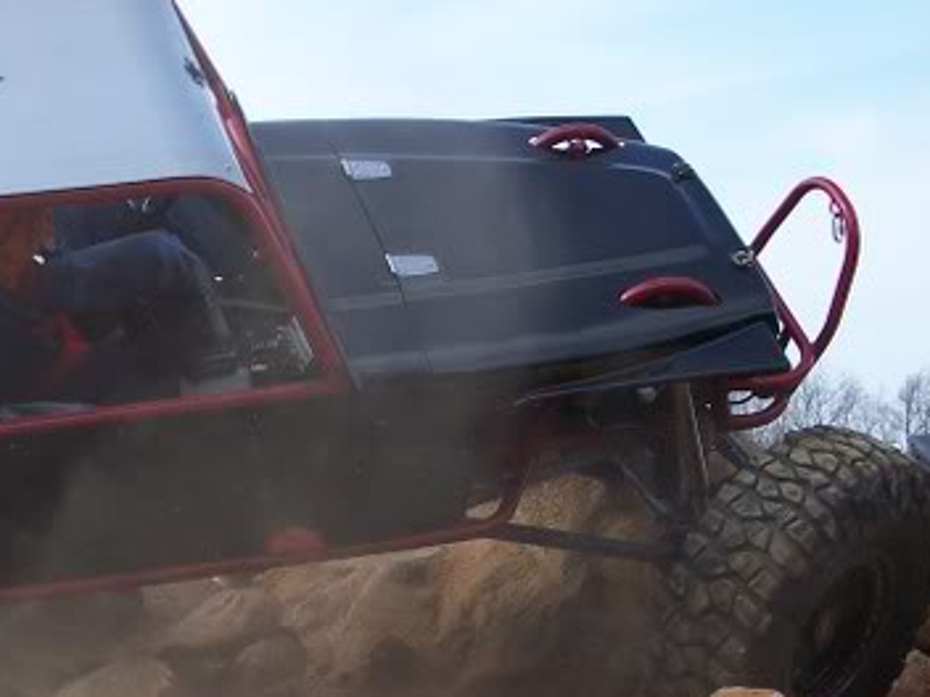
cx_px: 11
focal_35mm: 84
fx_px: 2257
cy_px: 552
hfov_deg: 22.4
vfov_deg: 17.4
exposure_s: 1/500
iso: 64
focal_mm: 7.8
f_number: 2.8
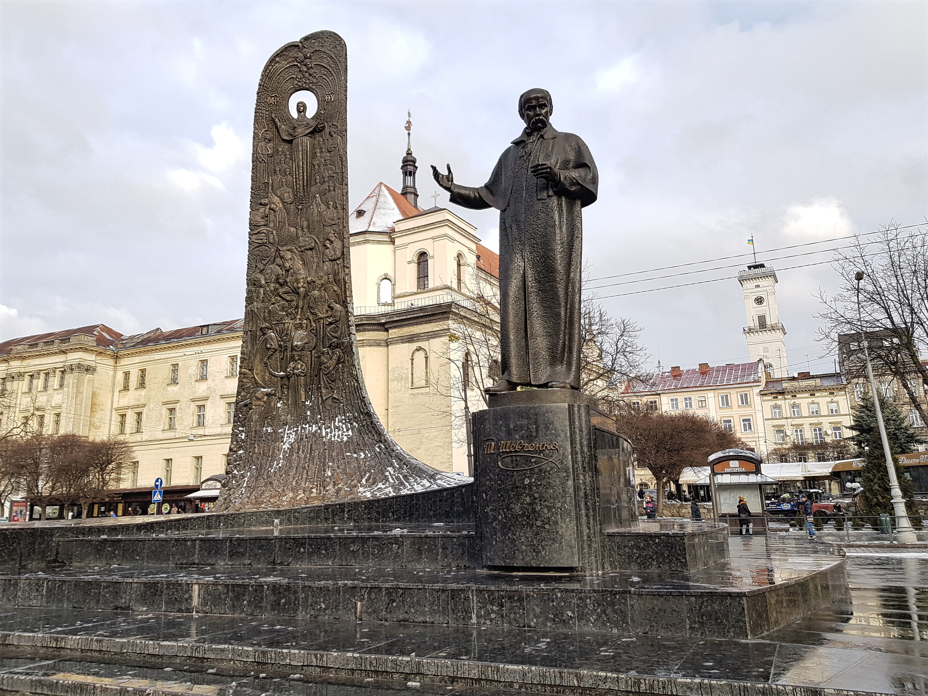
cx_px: 464
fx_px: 697
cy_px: 348
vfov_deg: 53.1
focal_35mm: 26
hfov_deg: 67.3
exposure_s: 1/618
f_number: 1.7
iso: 50
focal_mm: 4.2
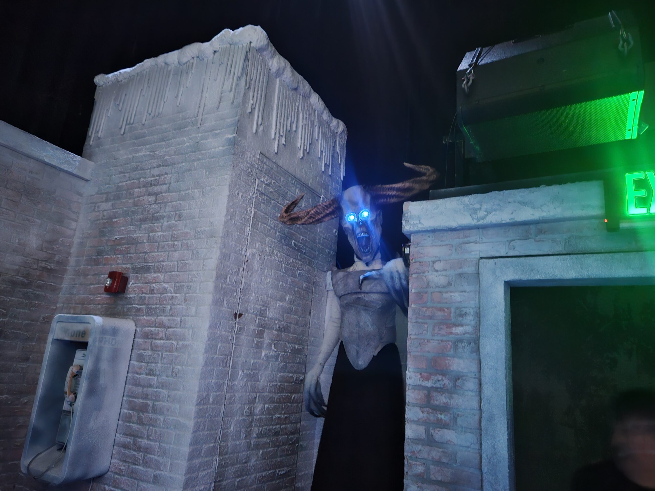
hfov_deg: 73.9
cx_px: 328
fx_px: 435
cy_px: 246
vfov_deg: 58.9
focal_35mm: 23
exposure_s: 1/8
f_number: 1.8
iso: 1600
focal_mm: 5.4
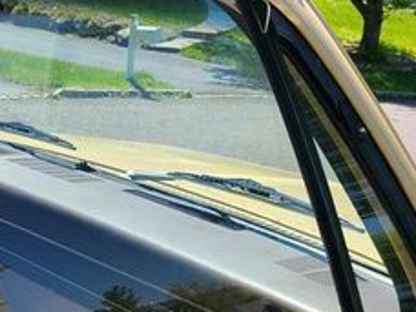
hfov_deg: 22.9
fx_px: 877
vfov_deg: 20.2
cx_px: -161
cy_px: 150
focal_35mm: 73
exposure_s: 1/968
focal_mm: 5.4
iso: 40
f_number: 1.8
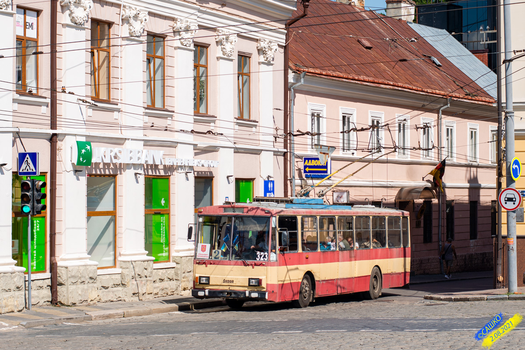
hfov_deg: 39.6
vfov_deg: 27.0
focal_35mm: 50
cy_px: 175
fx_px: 729
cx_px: 262
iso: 160
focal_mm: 50
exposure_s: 1/800
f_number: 4.5
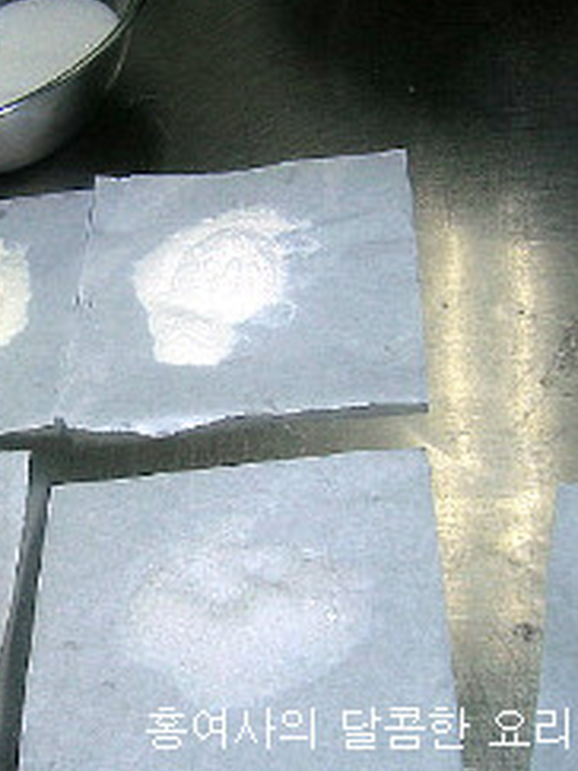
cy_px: 359
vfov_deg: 34.4
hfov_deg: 25.1
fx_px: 1248
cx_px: 29
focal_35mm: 56
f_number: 2.9
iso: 50
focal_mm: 5.7
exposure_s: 1/60.1
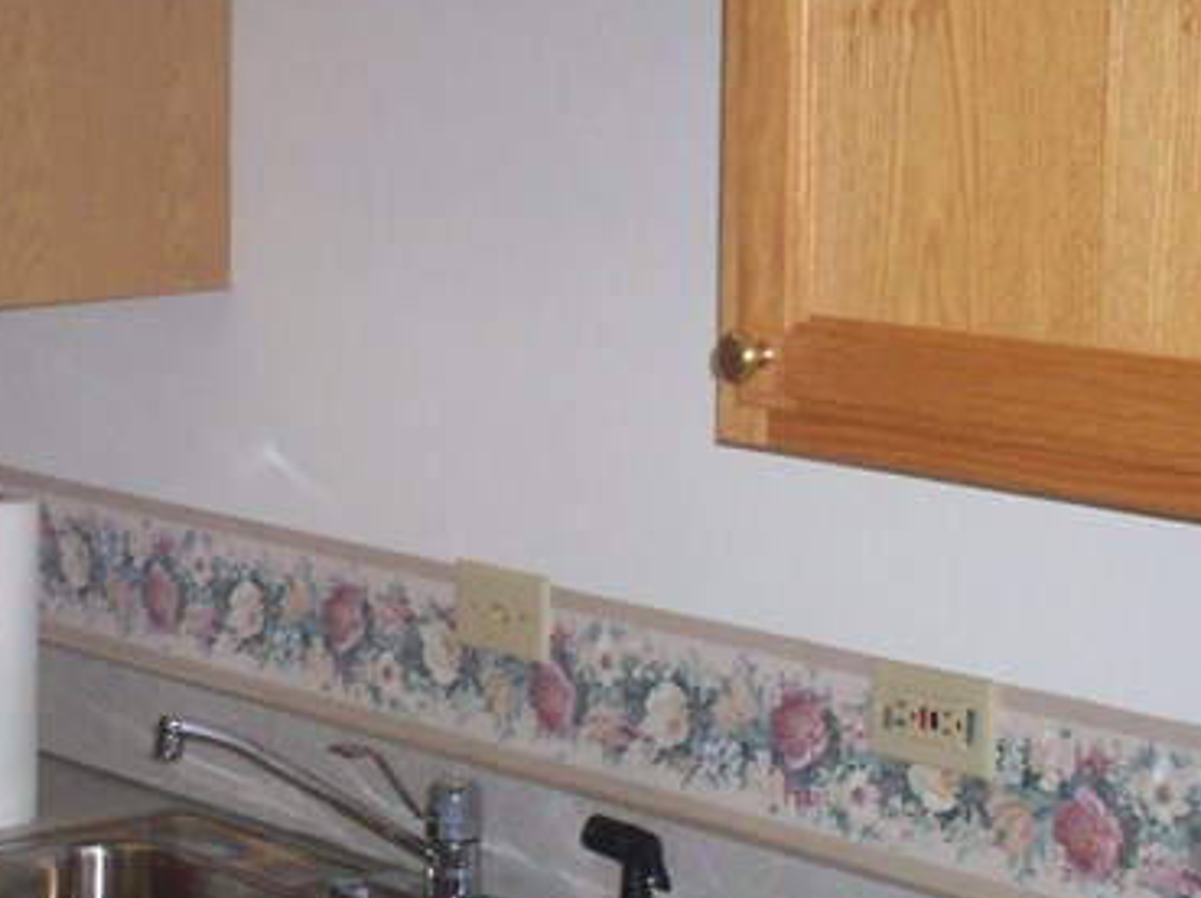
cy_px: 348
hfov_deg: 19.6
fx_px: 3466
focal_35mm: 100
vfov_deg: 14.8
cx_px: 368
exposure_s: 1/60
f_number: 4.5
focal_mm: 6
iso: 140
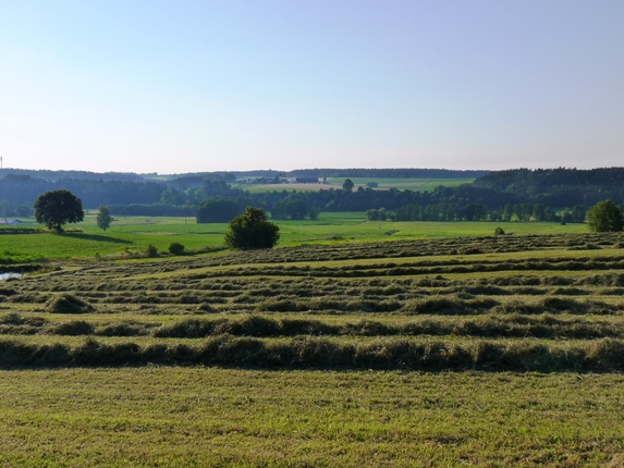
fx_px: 775
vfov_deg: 33.6
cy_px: 232
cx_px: 310
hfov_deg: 43.8
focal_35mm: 43
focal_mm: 7.4
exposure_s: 1/400
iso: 125
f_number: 5.6
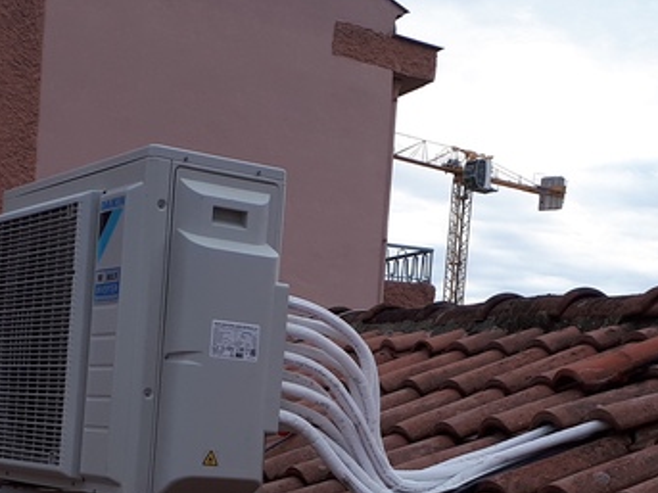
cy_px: 420
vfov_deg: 22.8
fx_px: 1197
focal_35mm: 63
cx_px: 270
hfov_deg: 30.7
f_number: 1.9
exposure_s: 1/344
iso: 40
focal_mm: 3.6
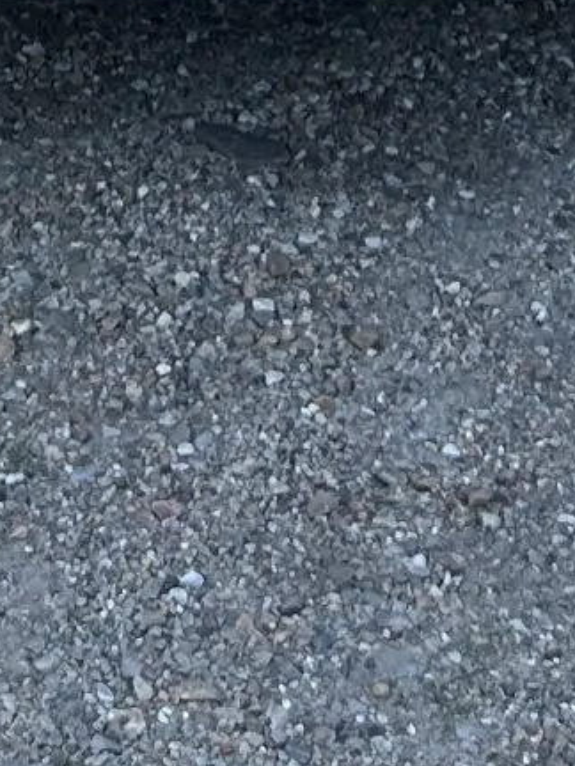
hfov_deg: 8.3
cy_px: -1569
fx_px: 3942
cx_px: -30
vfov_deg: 8.9
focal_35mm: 178
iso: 50
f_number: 1.5
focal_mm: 5.7
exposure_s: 1/859
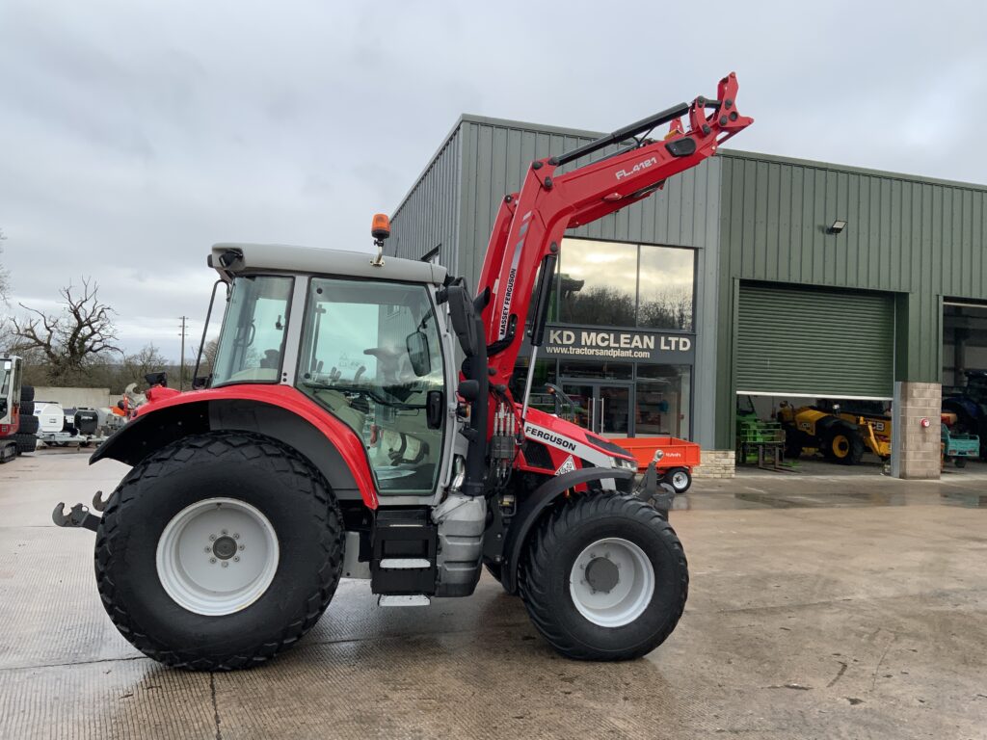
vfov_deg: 48.2
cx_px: 494
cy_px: 370
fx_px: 827
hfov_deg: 61.7
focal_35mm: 29
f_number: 1.8
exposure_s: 1/568
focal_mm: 3
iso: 16
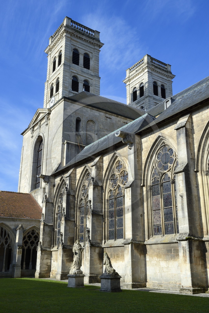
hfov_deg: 37.9
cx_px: 104
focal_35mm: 35
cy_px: 156
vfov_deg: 54.4
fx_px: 305
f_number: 20
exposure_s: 1/80
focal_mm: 35
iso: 200
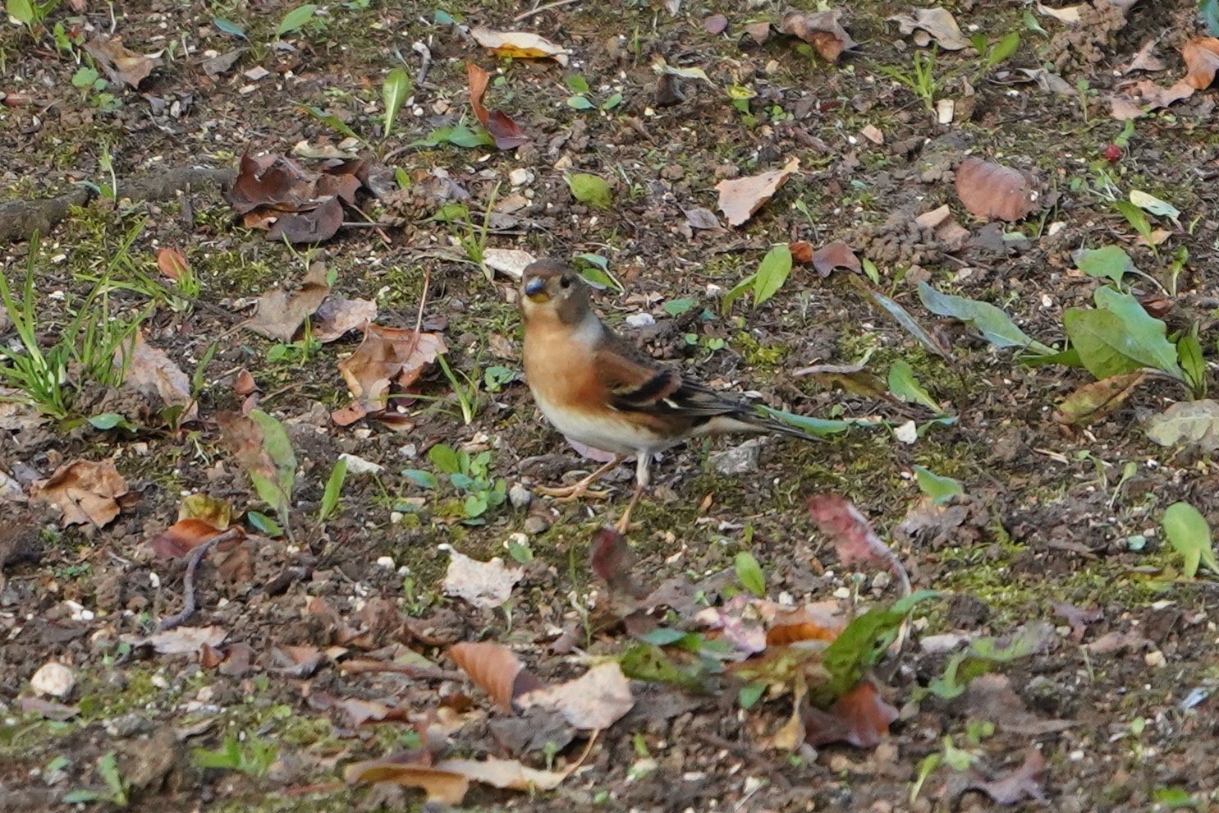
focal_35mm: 600
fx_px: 20315
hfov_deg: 3.4
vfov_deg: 2.3
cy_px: 406
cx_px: 610
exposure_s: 1/500
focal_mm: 600
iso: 3200
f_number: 6.3
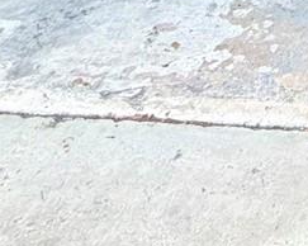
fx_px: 820
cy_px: -491
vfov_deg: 11.0
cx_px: 619
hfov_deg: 16.3
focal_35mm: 90
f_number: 2.2
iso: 200
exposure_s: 1/121
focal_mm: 2.22
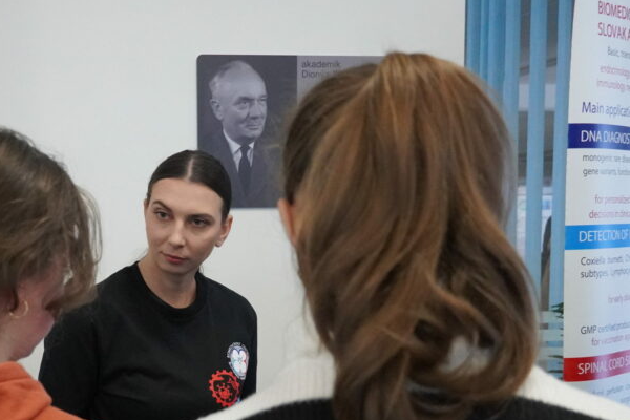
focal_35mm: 59
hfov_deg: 33.1
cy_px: 339
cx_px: 128
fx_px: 1030
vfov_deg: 22.7
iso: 5000
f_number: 4
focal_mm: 23
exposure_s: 1/160
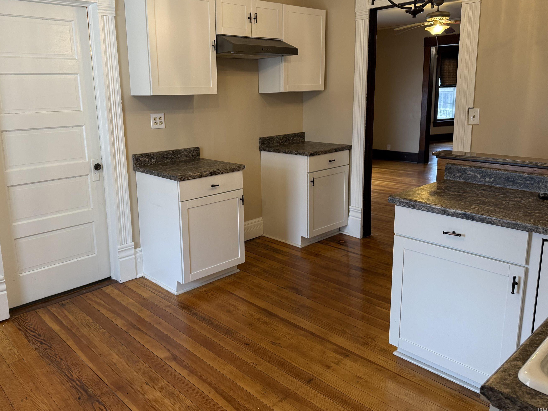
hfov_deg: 63.1
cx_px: 234
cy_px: 175
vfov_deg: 49.6
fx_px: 443
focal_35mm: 28
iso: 160
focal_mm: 6.76
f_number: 1.78
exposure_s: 1/60
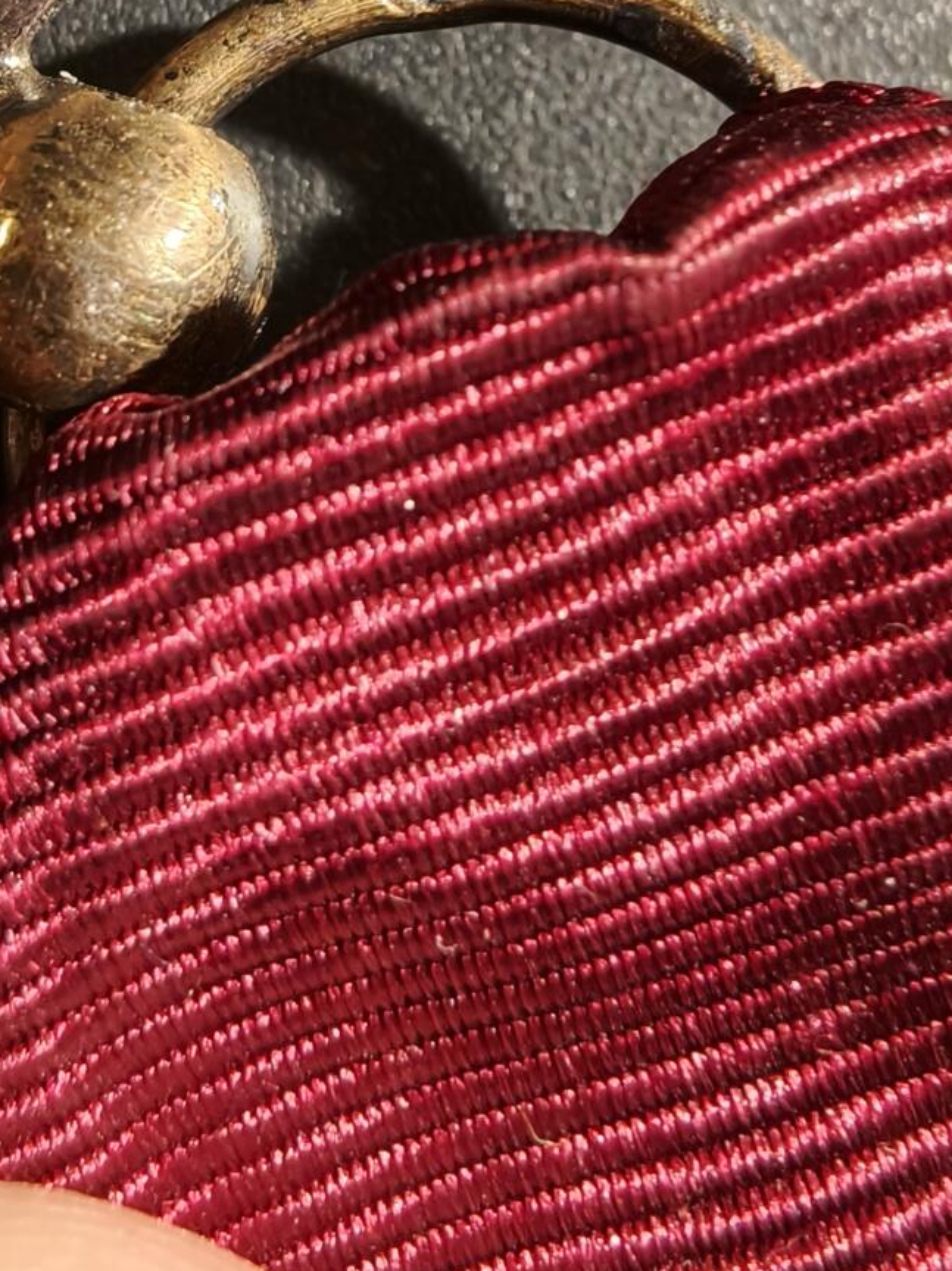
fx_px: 1761
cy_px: 244
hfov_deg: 30.2
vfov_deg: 38.1
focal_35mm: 48
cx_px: 399
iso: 250
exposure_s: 1/50
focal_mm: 2.32
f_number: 2
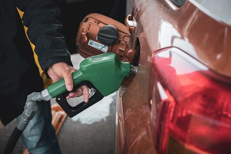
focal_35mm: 55
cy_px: 77
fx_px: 353
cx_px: 116
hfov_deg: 36.3
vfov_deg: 24.6
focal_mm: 55
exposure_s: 1/100
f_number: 4
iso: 100
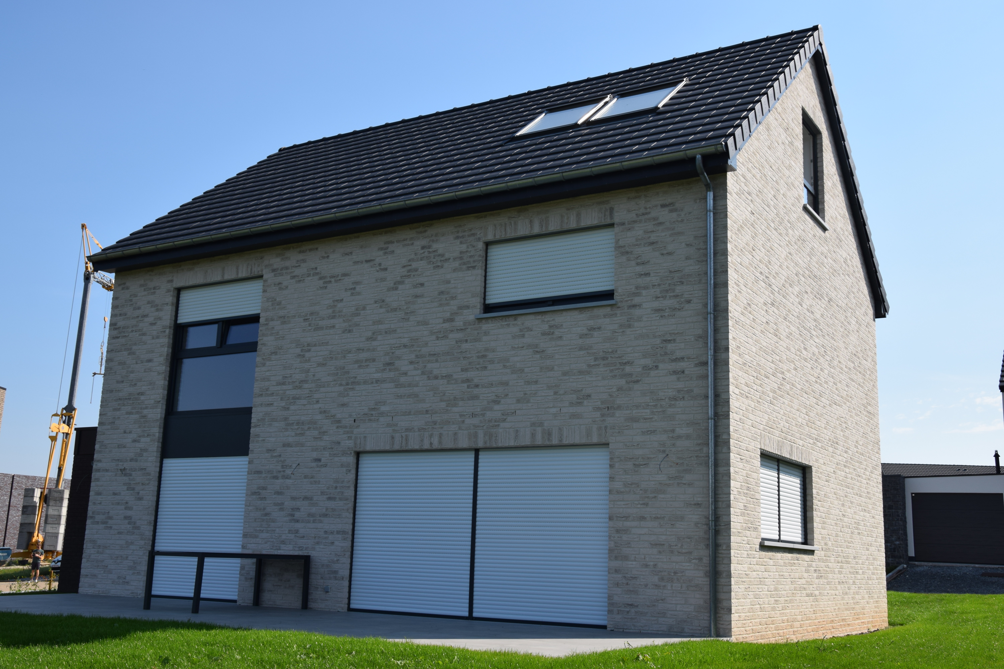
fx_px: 1088
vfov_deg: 34.2
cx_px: 502
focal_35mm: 39
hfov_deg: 49.6
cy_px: 334
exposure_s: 1/400
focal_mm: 26
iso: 200
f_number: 10
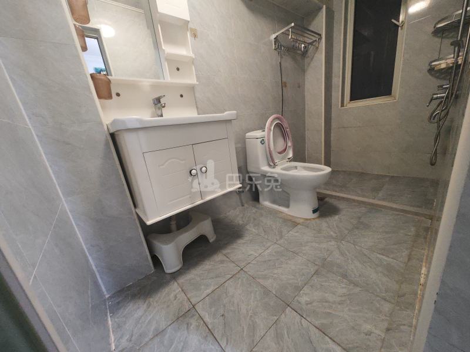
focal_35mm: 13
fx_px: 177
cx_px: 235
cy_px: 176
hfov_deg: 106.2
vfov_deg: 89.9
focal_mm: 2.39
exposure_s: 1/24
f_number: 2.2
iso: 683
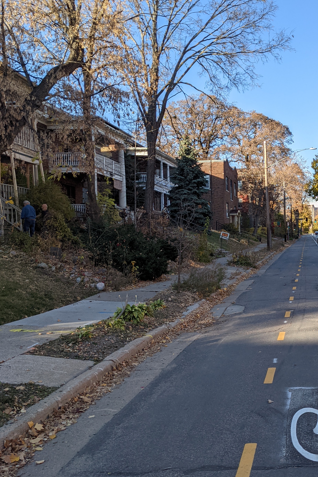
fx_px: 543
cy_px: 242
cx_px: 246
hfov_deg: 31.9
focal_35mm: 41
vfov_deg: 47.4
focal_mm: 4.38
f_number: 1.73
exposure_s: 1/1235
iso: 46
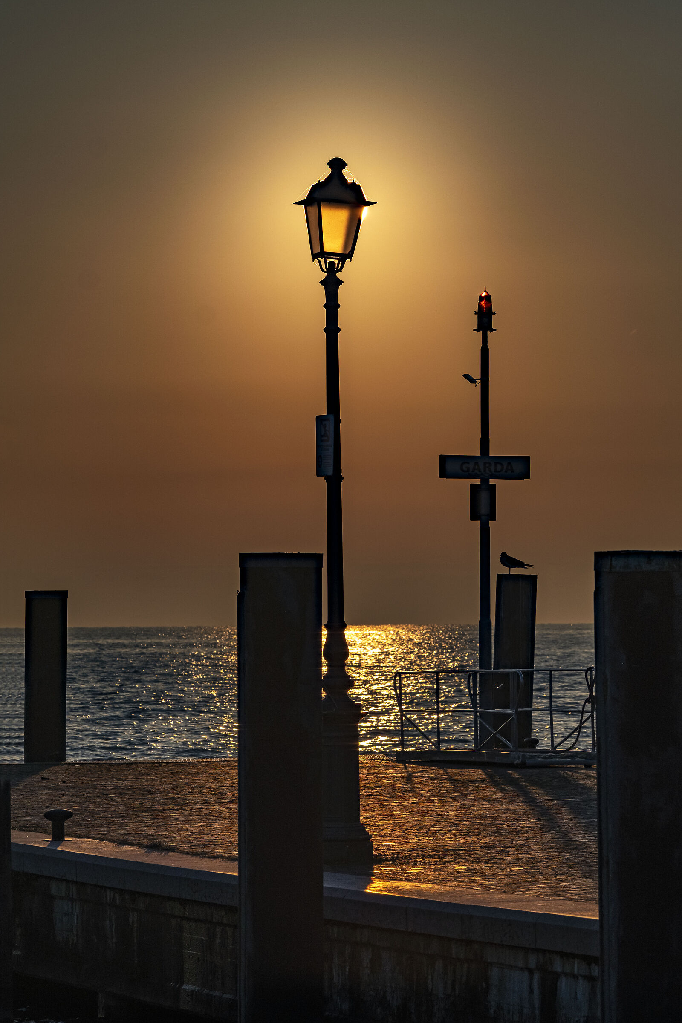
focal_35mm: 60
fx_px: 1705
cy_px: 512
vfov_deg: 33.4
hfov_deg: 22.6
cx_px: 341
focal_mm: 40
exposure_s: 1/3800
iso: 200
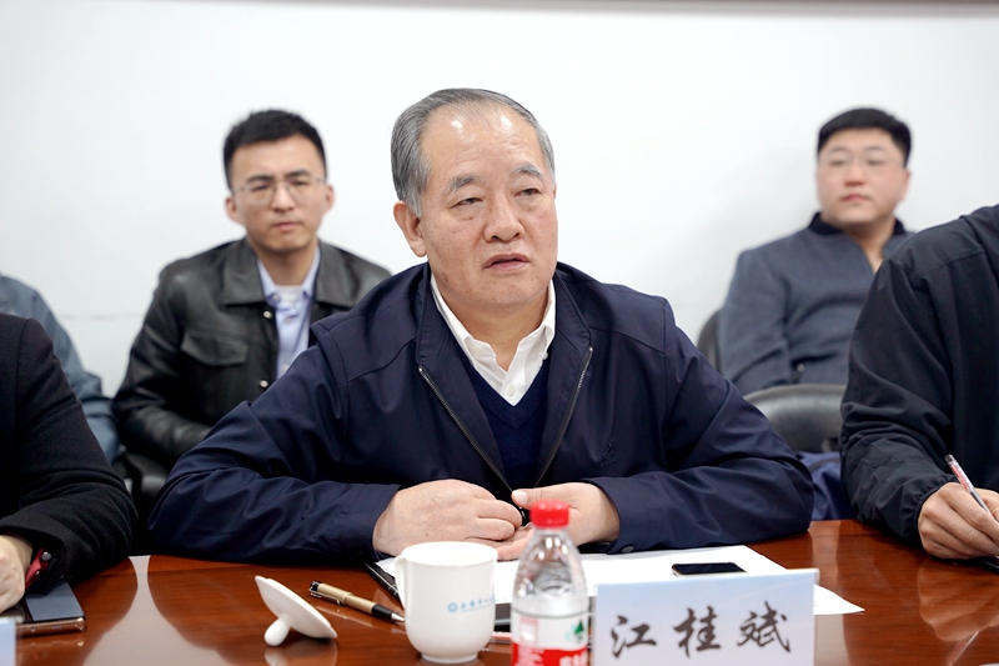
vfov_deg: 19.4
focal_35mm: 70
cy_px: 333
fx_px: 1942
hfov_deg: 28.8
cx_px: 500
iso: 1250
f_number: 4
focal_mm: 70
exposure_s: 1/160
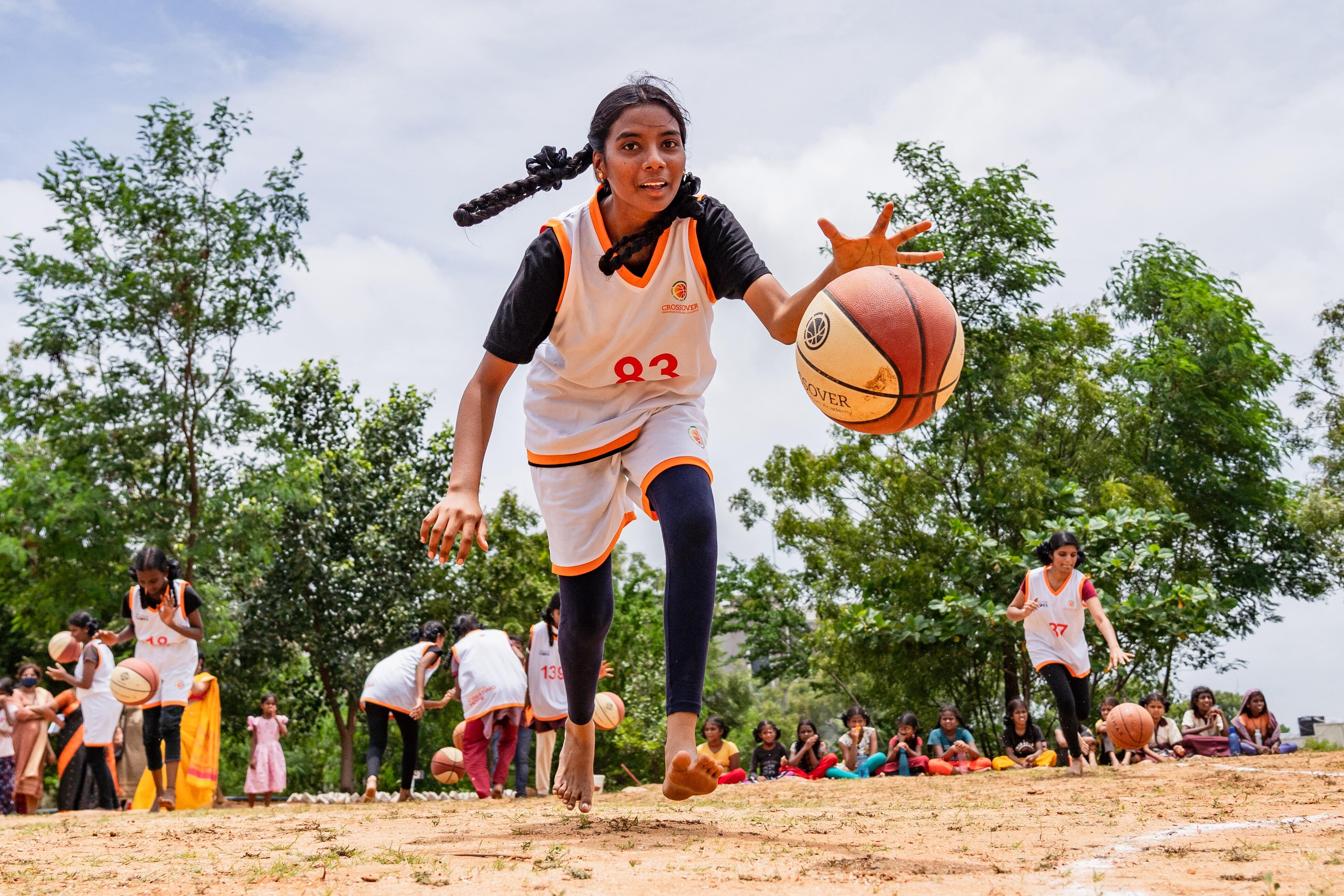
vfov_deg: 36.9
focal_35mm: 36
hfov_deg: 53.1
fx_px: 1344
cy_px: 448
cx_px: 672
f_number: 4
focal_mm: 24
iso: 400
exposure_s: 1/6400
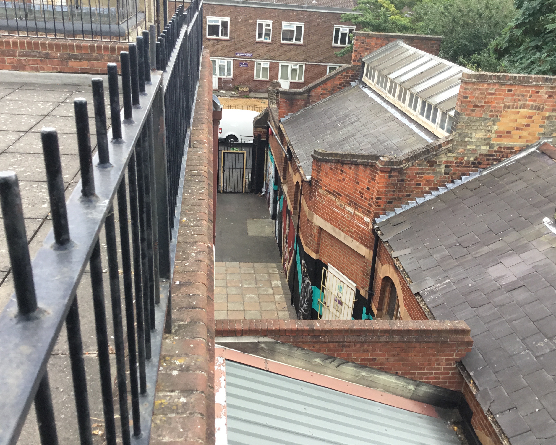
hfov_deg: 54.2
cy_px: 226
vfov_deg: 44.5
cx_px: 289
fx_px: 543
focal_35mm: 33
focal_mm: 3.3
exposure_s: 1/100
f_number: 2.4
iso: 40
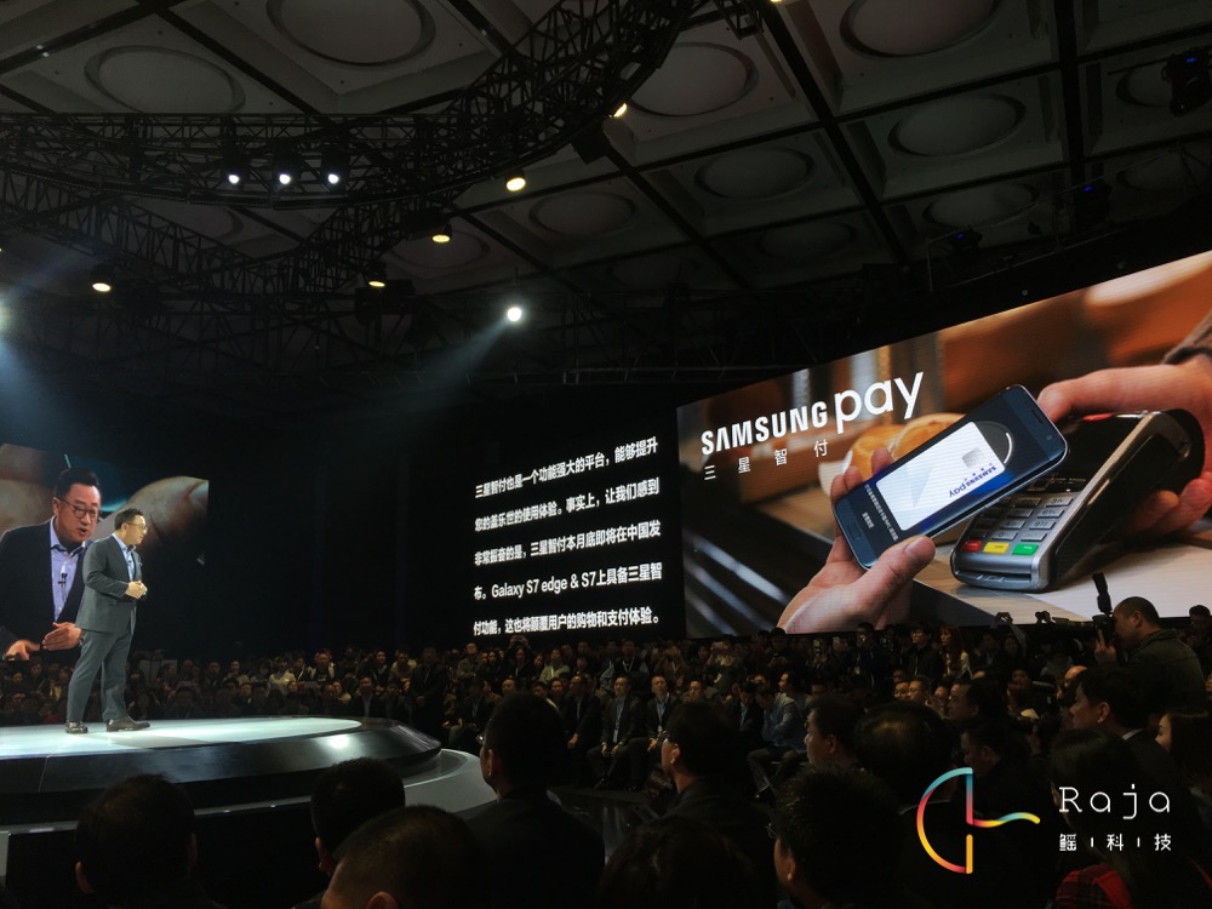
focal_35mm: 29
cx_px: 606
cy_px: 454
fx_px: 1015
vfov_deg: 48.2
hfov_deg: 61.7
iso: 40
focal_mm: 4.15
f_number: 2.2
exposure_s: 1/100
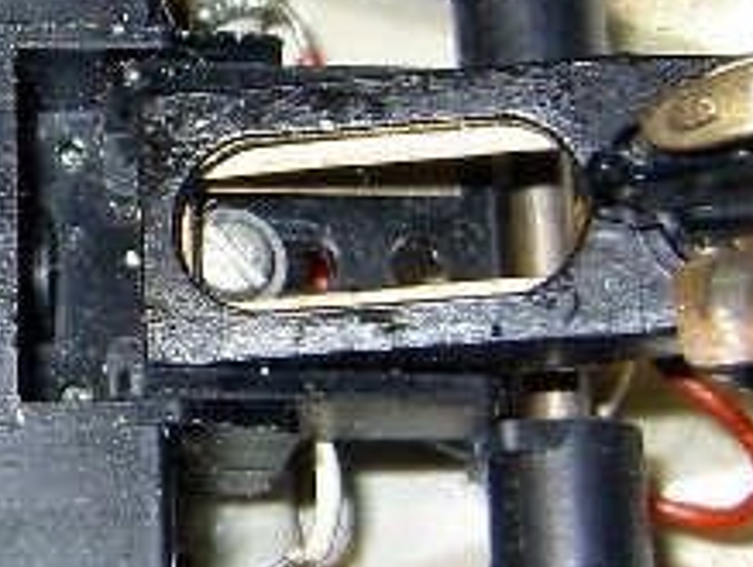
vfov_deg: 12.0
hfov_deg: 15.4
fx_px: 2702
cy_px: 237
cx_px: -113
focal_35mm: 124
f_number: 2.8
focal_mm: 5.6
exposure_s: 1/60
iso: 50
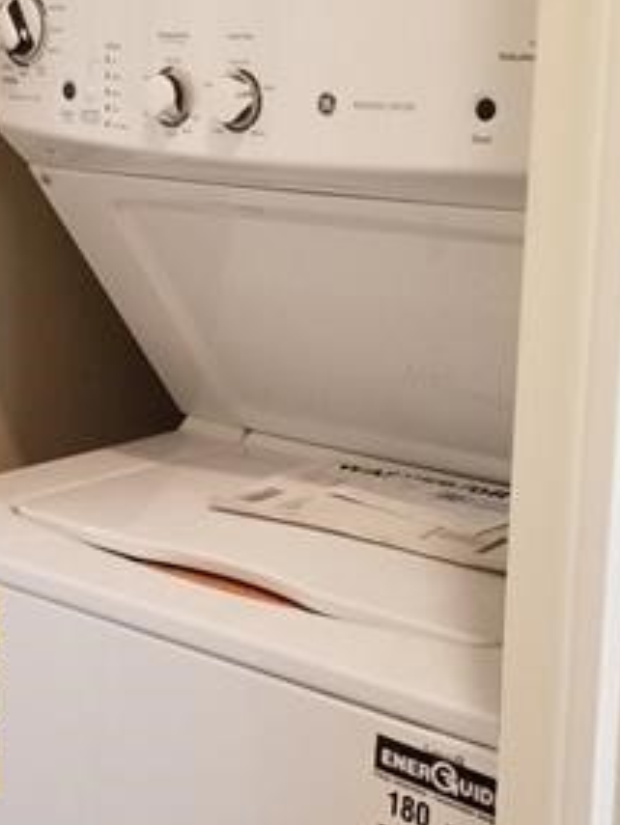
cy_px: 481
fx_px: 1670
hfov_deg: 20.7
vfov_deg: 27.7
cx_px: 101
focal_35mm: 70
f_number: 1.7
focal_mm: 4.3
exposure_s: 1/40
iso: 160
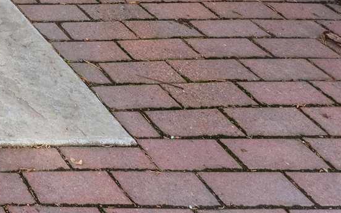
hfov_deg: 17.9
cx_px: -343
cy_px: -414
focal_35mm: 79
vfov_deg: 11.1
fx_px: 734
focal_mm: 14
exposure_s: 1/30
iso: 800
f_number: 11
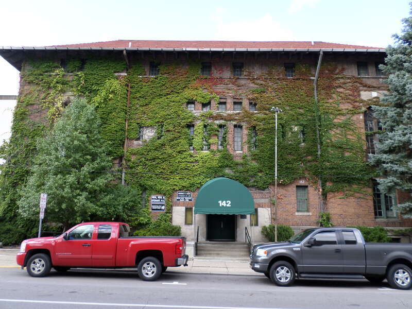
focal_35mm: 25
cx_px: 206
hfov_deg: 69.4
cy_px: 154
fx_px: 298
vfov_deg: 54.9
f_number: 2.5
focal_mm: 4.5
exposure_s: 1/180
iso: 80
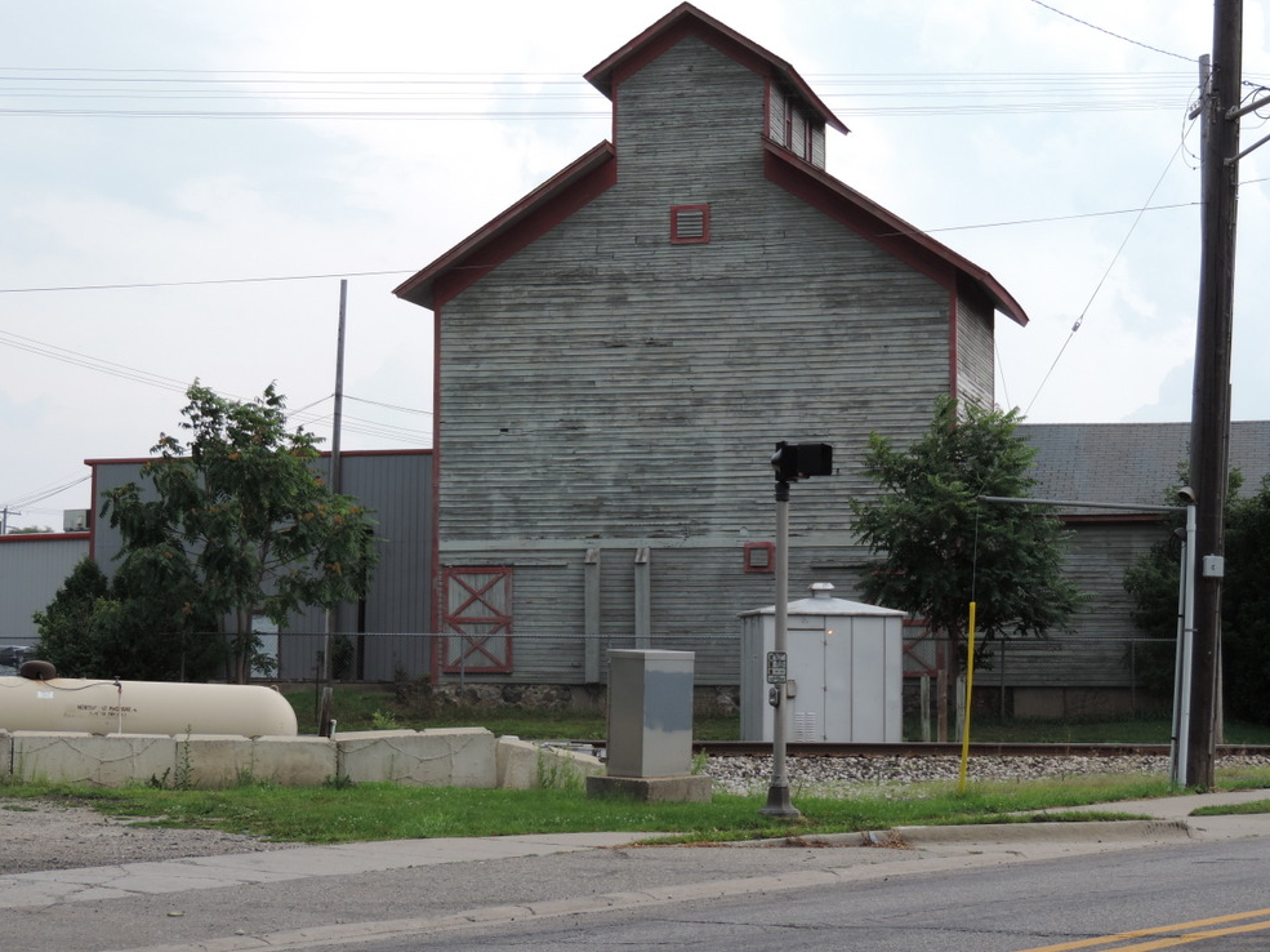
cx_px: 612
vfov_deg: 18.9
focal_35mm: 78
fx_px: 2861
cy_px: 468
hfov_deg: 25.0
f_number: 3.9
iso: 80
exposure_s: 1/125
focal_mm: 13.3
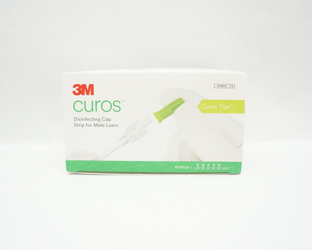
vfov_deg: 47.1
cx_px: 150
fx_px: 286
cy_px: 124
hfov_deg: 57.2
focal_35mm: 31
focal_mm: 18
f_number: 7.1
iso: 800
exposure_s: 1/60
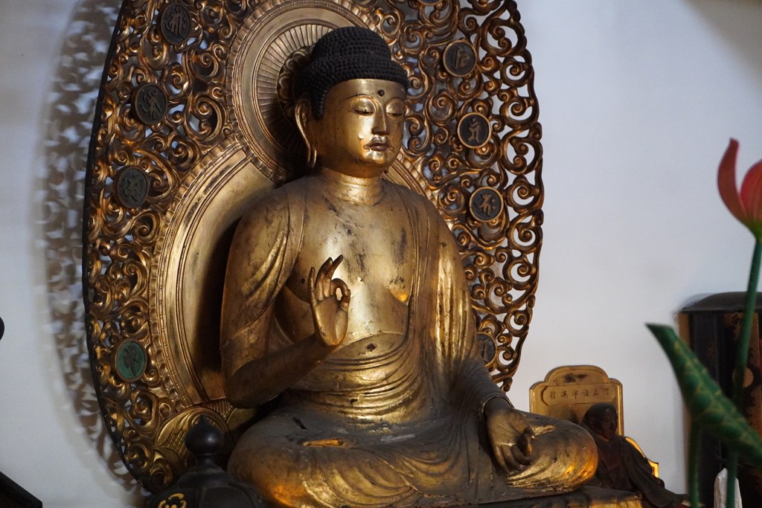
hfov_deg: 33.4
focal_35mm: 60
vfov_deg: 22.6
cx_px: 381
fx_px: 1270
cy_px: 254
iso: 6400
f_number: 5.6
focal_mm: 40
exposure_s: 1/50
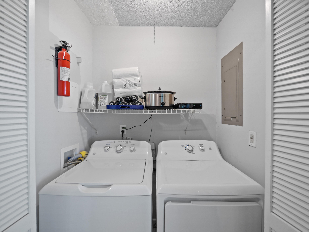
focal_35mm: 14
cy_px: 116
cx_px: 154
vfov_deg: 85.7
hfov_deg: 102.1
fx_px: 125
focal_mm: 7
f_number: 4
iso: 400
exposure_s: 1/8
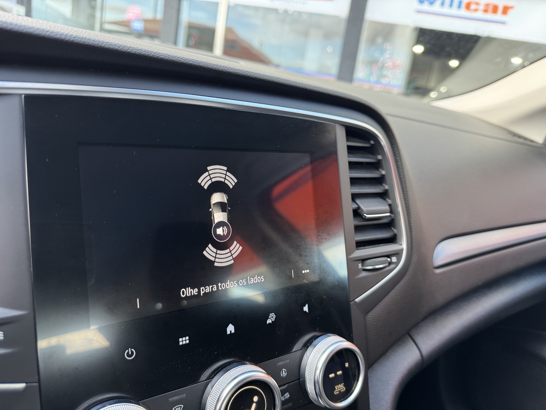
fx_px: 379
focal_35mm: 24
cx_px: 273
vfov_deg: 56.8
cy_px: 205
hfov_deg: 71.6
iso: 200
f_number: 1.78
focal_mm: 6.76
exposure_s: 1/100
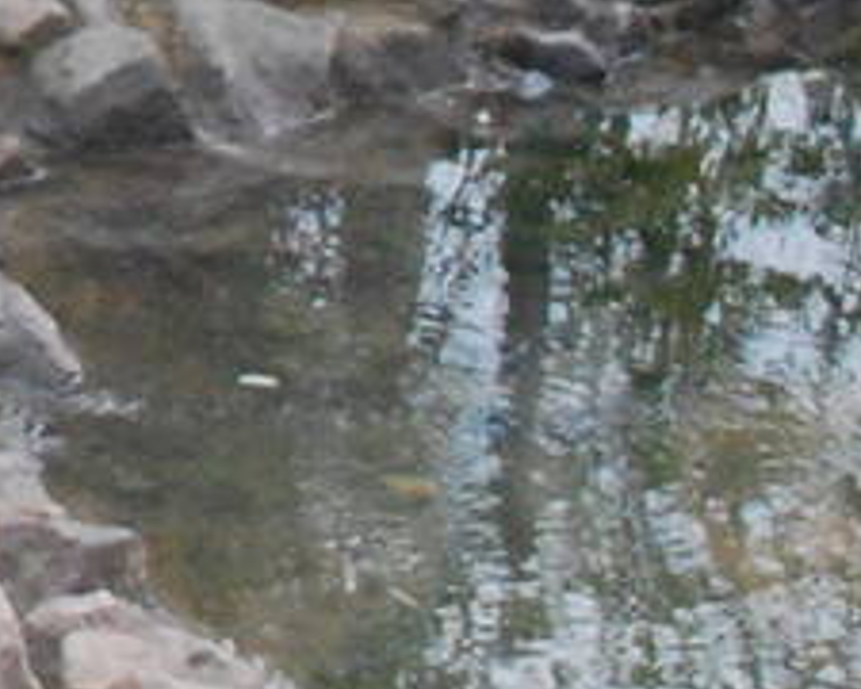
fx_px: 6141
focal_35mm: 241
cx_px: -1634
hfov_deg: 7.2
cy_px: -1139
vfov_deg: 6.1
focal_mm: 24
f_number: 5.6
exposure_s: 1/1250
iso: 1600
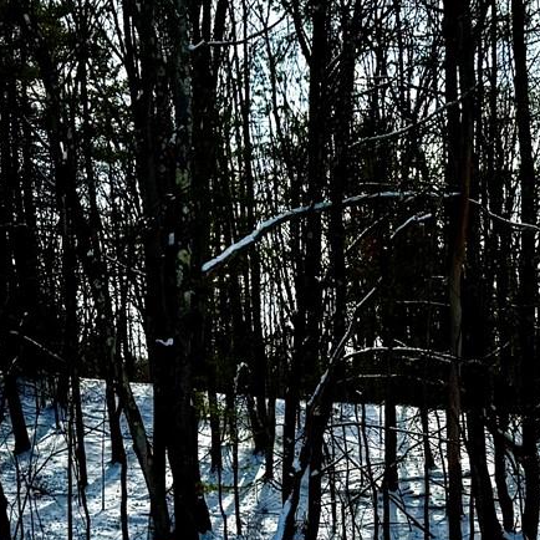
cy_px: 714
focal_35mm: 100
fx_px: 1765
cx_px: 494
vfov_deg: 16.4
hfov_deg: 17.1
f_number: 1.78
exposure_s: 1/4975
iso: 80
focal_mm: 6.76
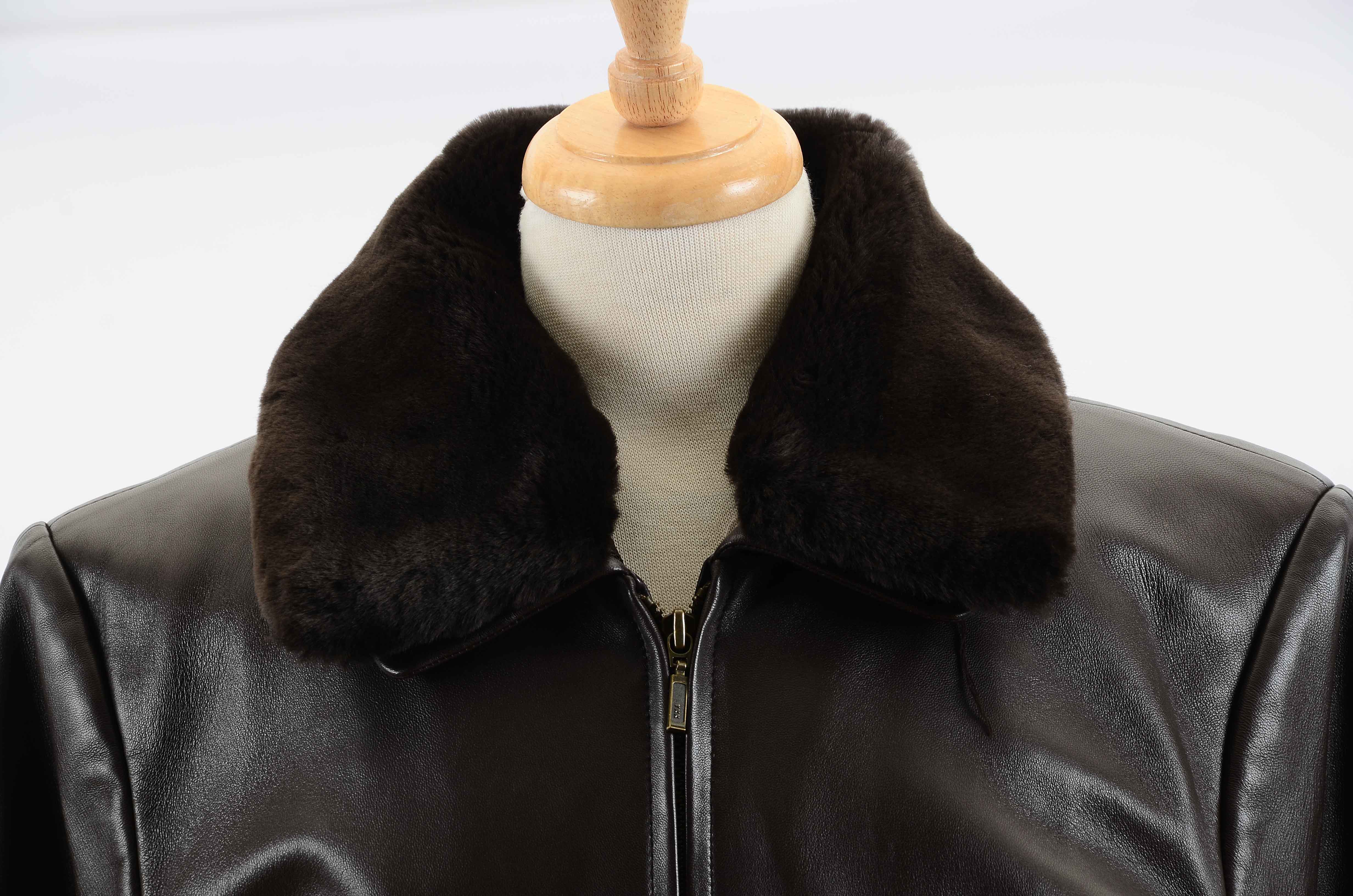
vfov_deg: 8.7
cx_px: 676
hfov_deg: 13.1
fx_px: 5907
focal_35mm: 158
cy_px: 448
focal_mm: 105
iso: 160
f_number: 8
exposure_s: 1/80
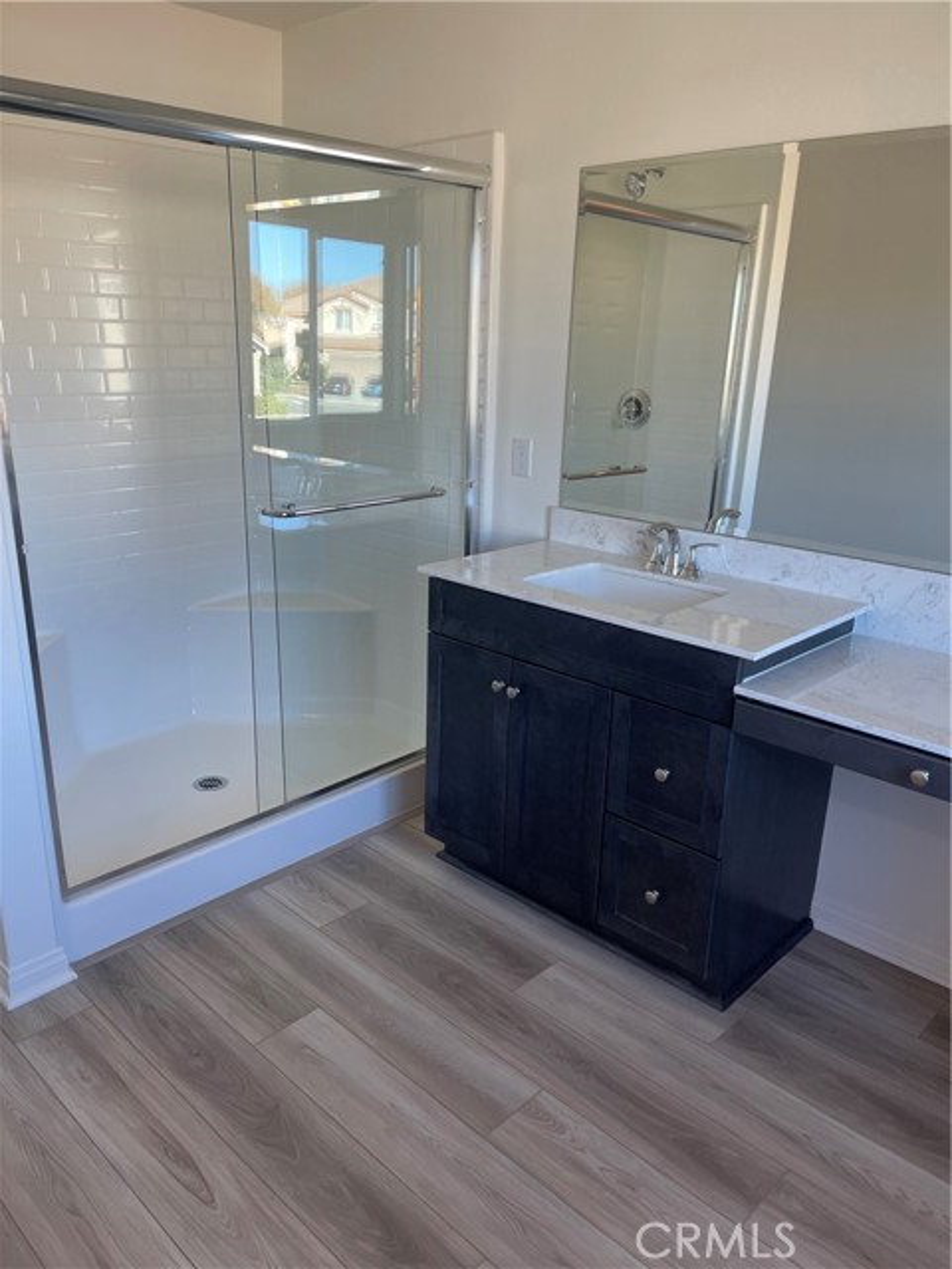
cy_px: 634
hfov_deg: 53.1
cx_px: 476
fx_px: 953
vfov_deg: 67.3
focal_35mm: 26
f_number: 1.6
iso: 80
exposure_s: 1/120
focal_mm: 5.1
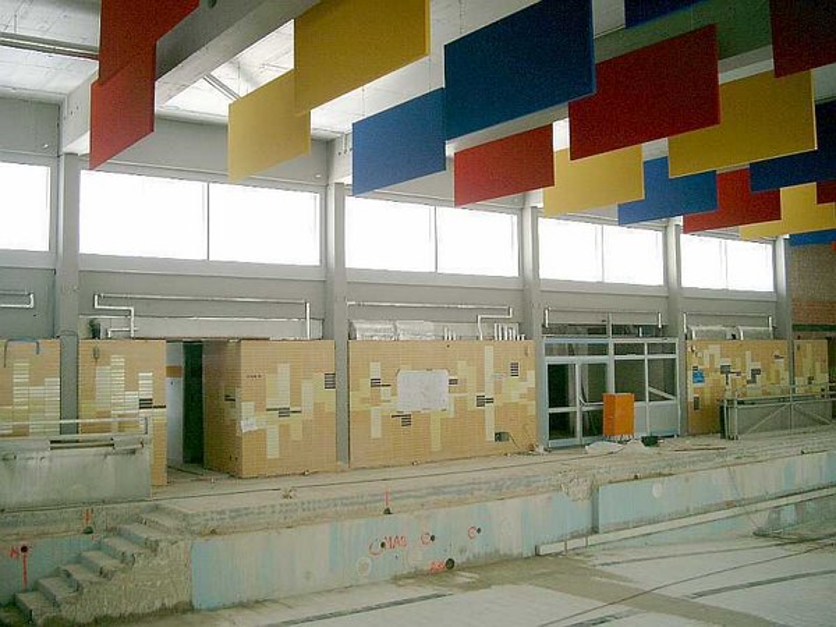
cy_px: 314
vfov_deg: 38.7
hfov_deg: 50.1
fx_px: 894
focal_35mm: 37
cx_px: 418
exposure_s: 1/100
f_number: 2.6
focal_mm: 7.6
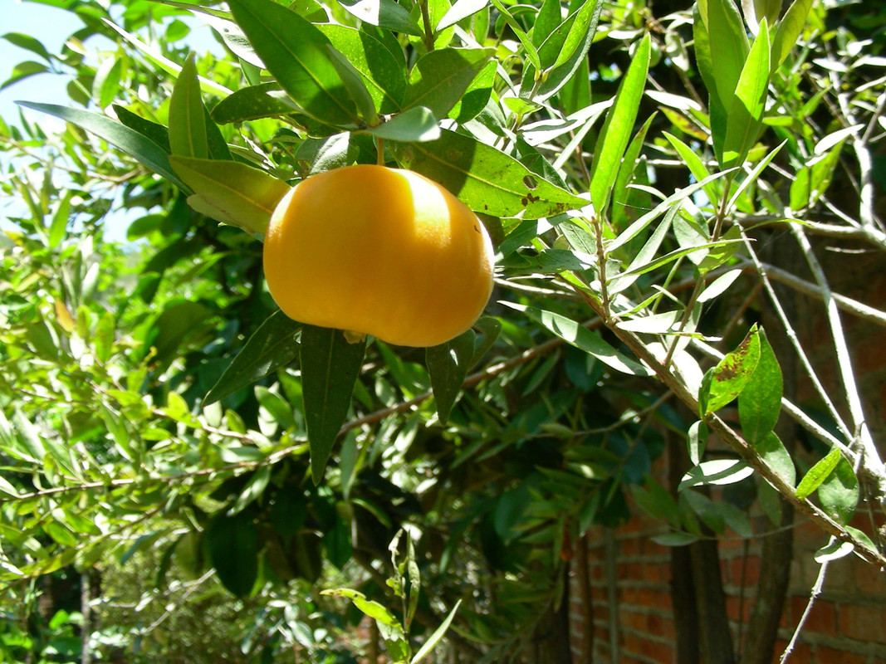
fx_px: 973
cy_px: 332
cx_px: 443
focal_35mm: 38
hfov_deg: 49.0
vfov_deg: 37.7
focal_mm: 6.3
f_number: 4
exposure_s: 1/160
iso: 50
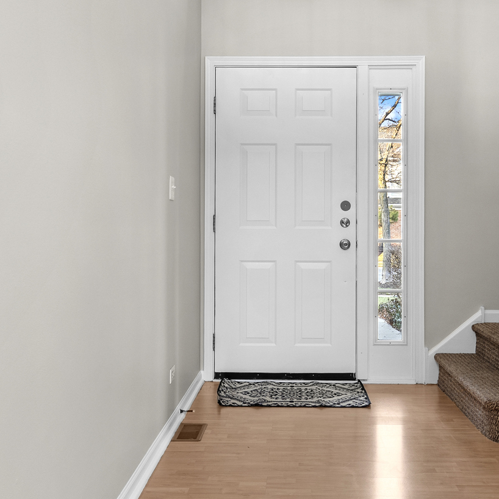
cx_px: 284
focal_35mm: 42
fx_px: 685
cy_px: 225
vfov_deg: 40.0
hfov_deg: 39.9
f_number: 8
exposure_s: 2
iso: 640
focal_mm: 25
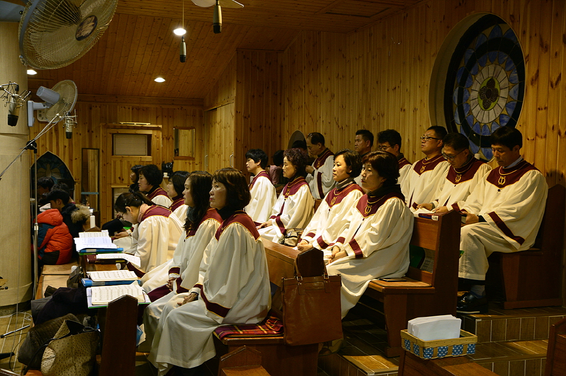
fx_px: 628
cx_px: 283
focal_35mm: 40
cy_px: 188
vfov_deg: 33.3
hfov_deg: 48.5
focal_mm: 40
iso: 2000
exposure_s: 1/100
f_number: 5
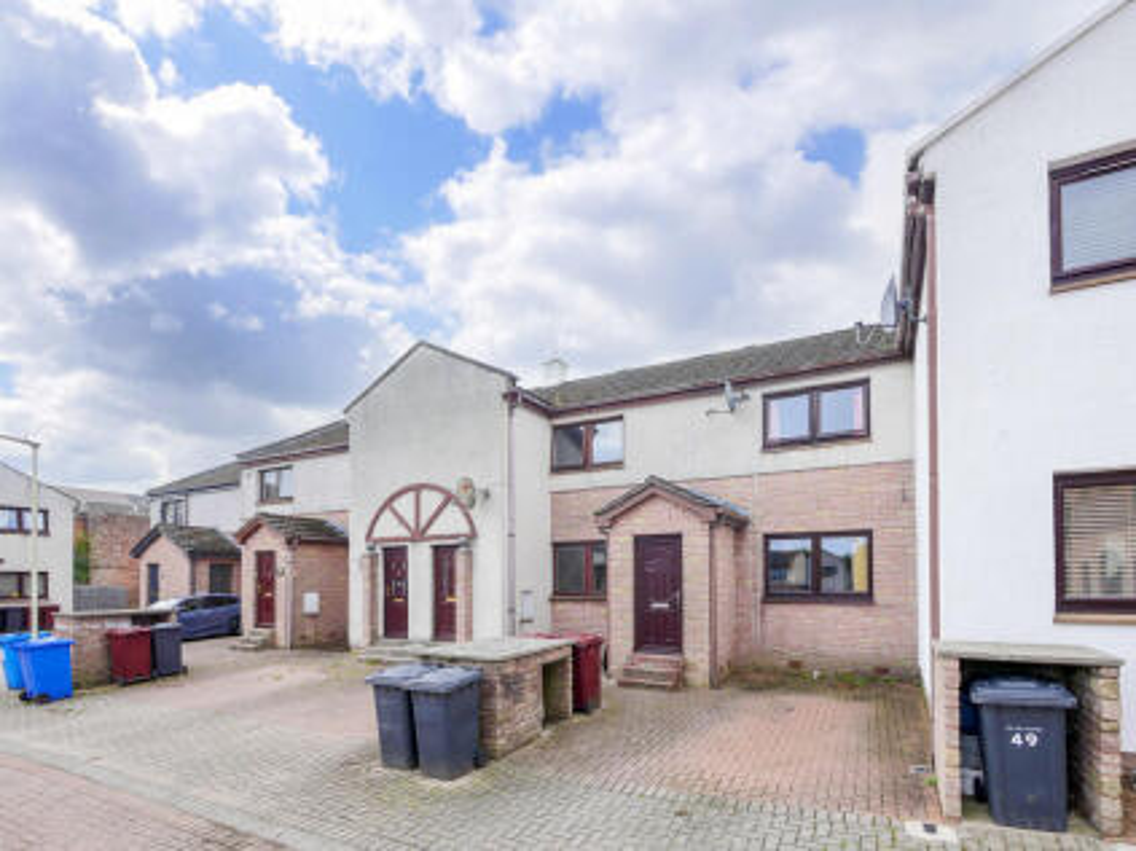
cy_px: 426
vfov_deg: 85.6
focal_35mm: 14
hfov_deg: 102.1
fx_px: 459
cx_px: 568
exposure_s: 1/200
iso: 200
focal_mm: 7
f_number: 5
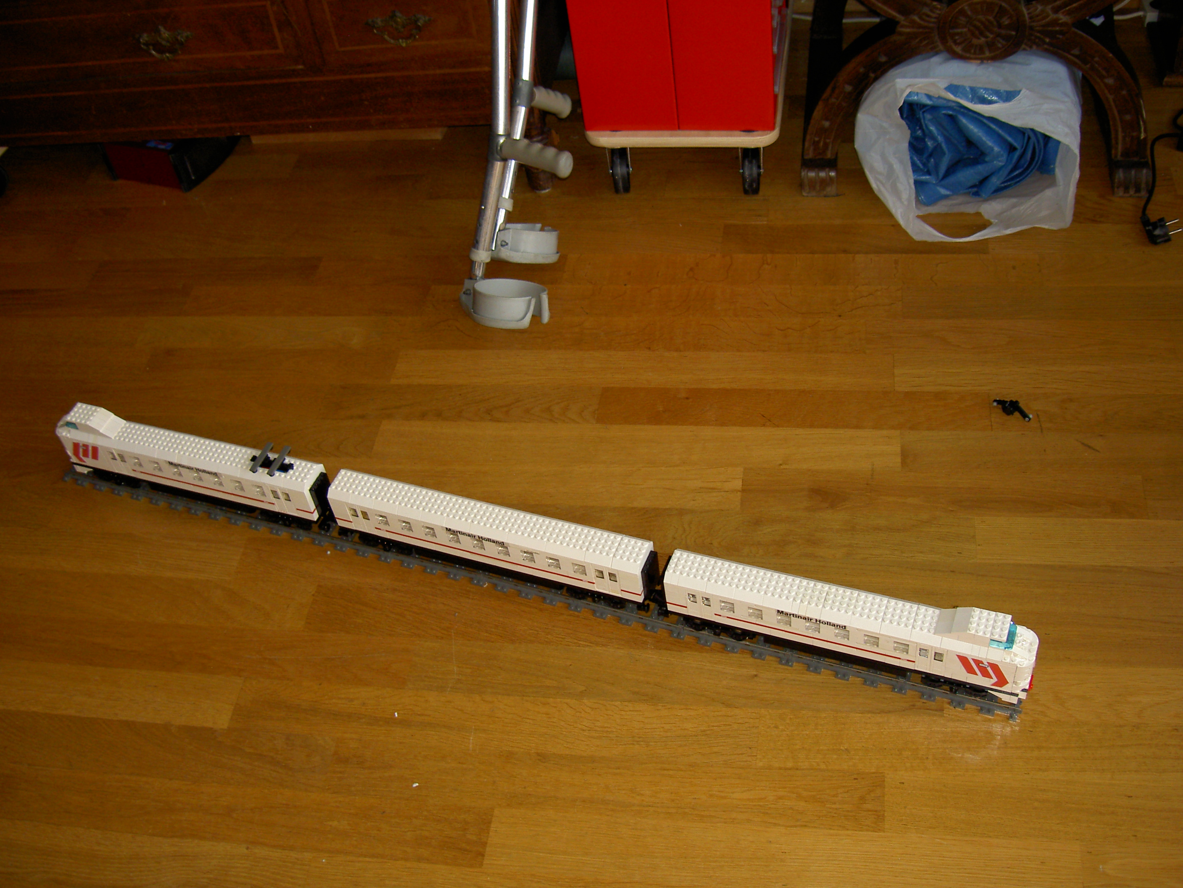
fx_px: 1333
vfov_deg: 36.8
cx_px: 592
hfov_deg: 47.9
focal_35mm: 39
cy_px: 444
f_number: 2.8
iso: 100
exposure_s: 1/60
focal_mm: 8
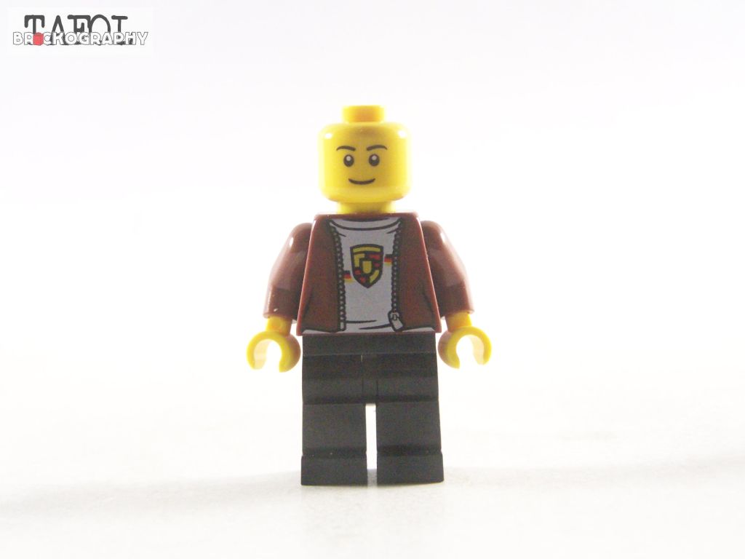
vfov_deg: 21.9
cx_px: 372
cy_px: 280
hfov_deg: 29.0
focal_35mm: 67
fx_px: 1442
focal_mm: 11.1
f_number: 3.2
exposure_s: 1/60
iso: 400
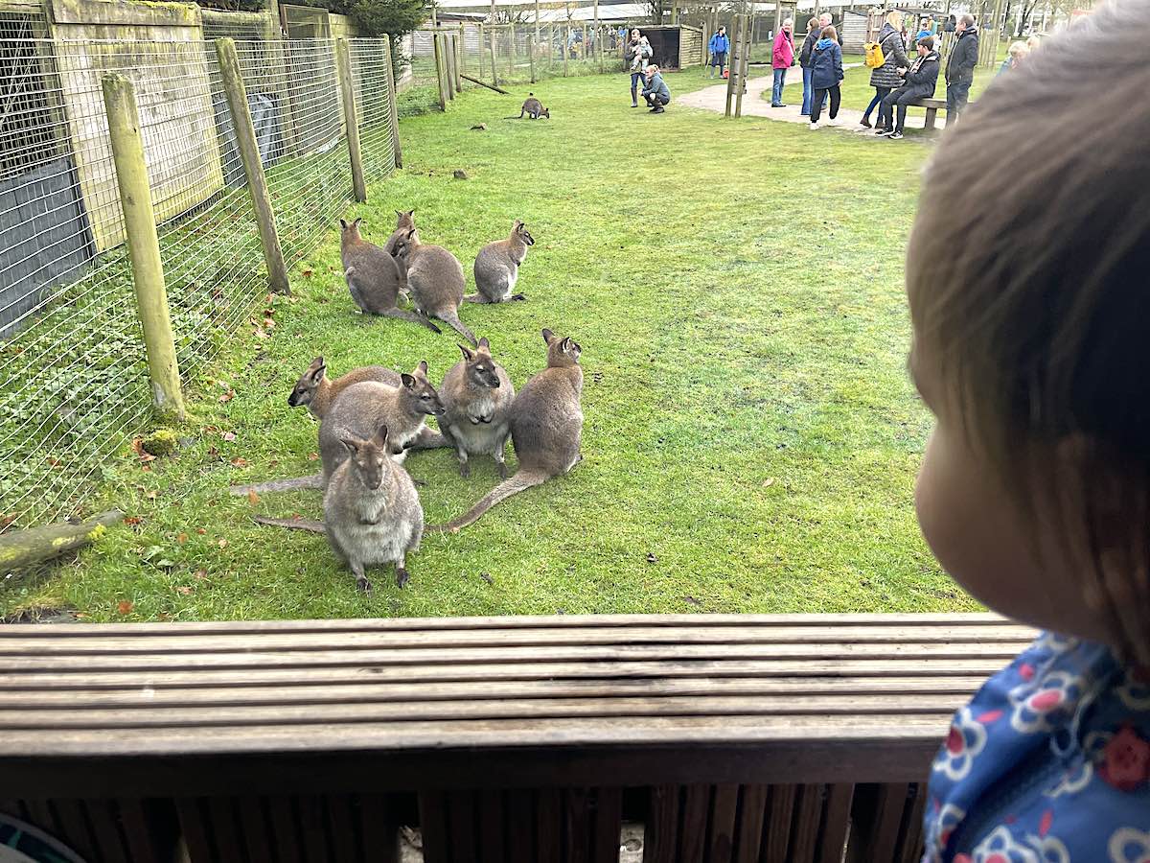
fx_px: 864
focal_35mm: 26
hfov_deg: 67.3
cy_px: 432
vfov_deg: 53.1
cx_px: 575
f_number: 1.6
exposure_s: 1/121
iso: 80
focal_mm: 4.2
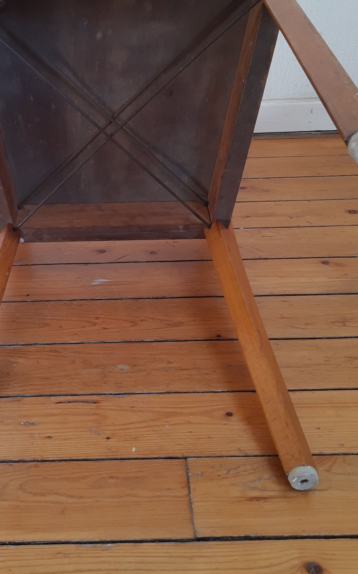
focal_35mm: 41
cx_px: 104
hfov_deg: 30.9
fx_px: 640
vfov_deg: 48.1
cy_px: 248
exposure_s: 1/100
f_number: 1.7
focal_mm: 4.75
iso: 61
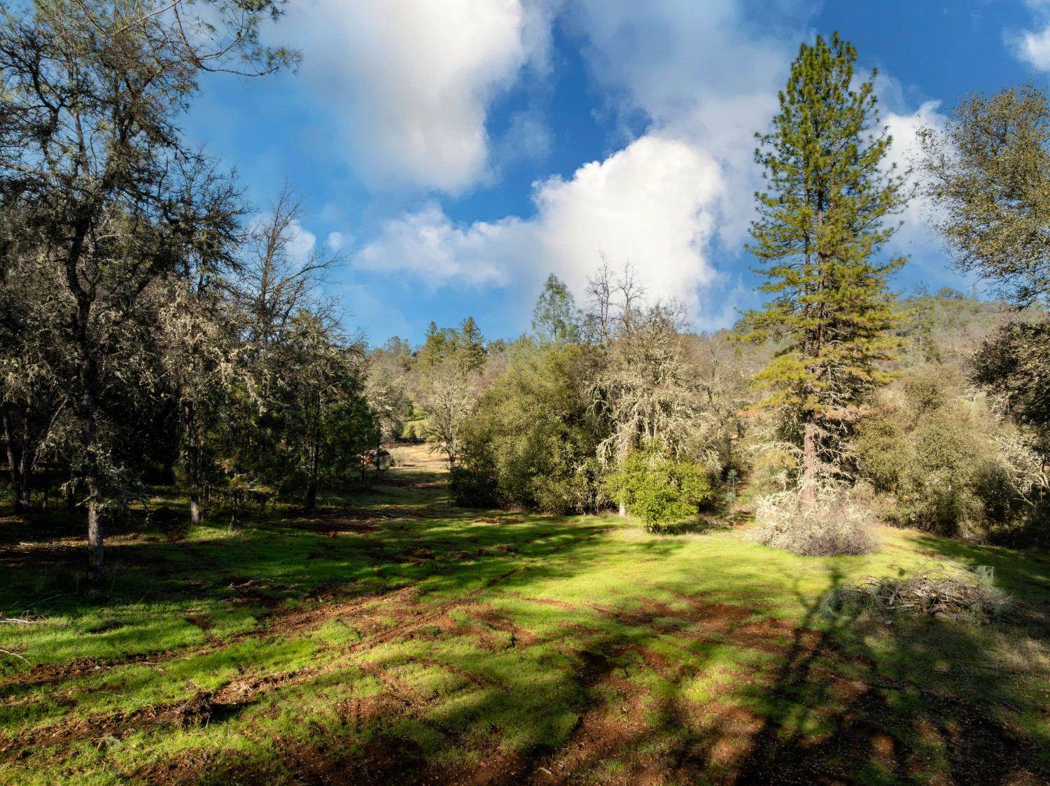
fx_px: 728
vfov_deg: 56.8
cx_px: 525
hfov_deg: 71.6
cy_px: 393
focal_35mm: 24
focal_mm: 12.29
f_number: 9
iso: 100
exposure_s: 1/120
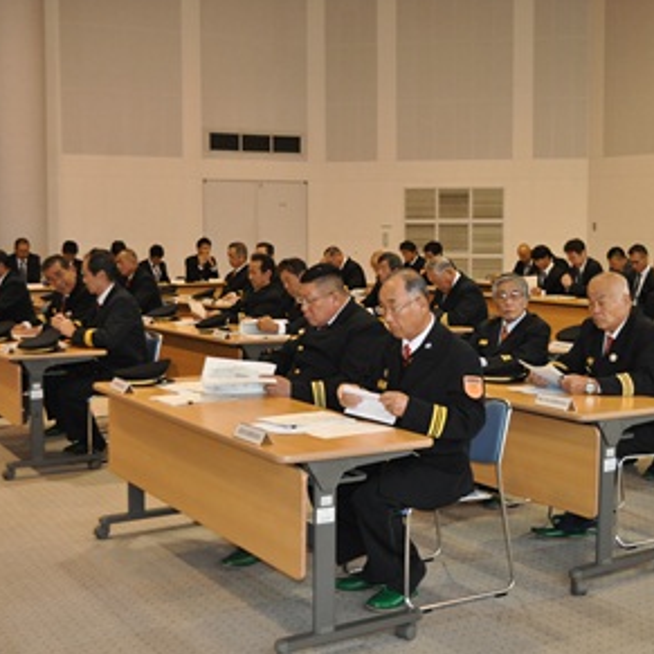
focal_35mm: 47
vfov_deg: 36.1
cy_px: 324
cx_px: 348
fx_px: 1005
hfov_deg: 36.0
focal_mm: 24
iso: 800
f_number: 4
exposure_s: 1/60
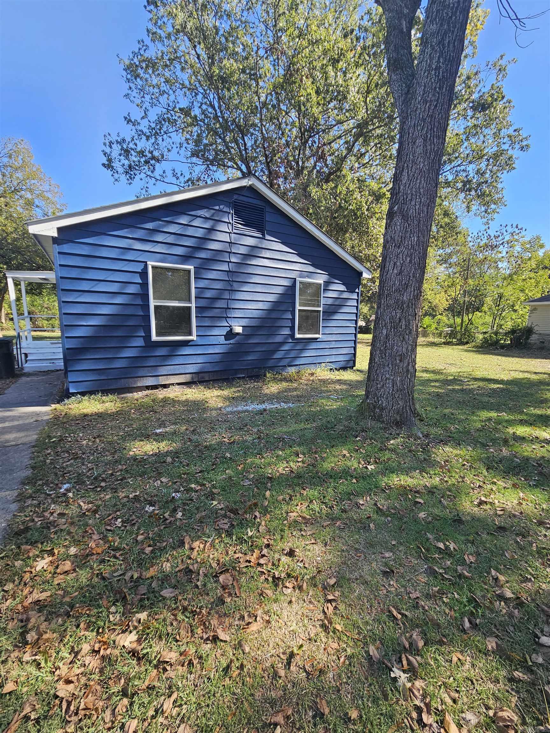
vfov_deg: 106.2
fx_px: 275
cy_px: 366
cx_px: 275
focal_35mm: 13
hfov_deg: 89.9
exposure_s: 1/387
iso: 50
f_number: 2.2
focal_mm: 2.2
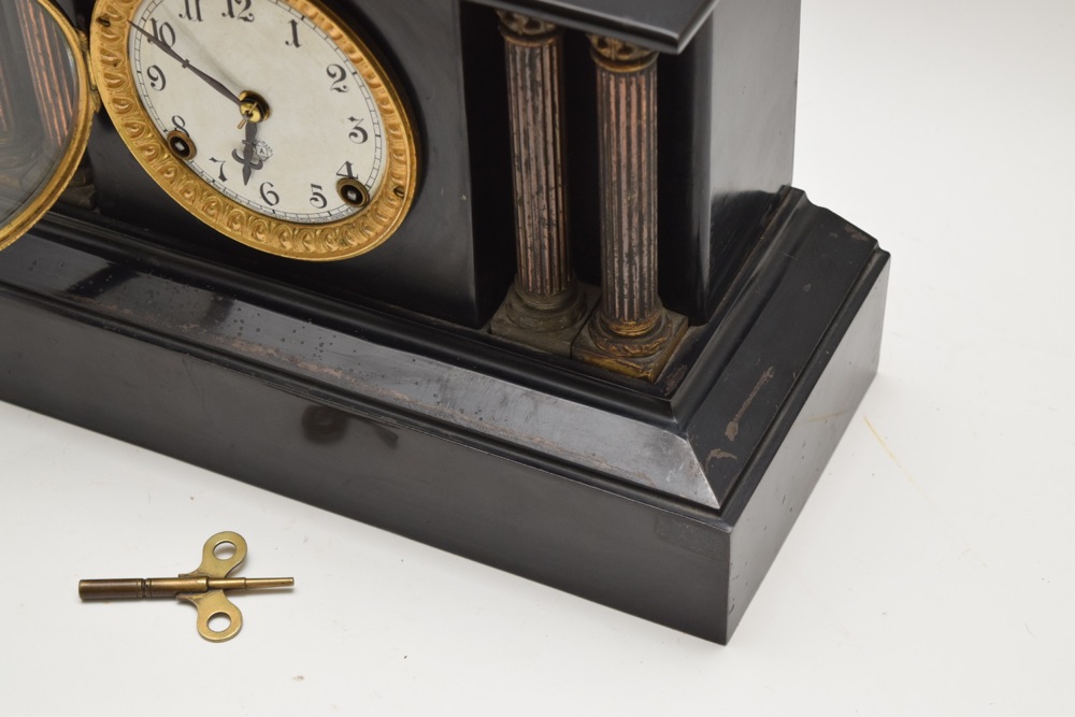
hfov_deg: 24.6
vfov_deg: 16.6
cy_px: 358
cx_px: 538
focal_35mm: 82
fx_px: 2464
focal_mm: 55
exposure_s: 1/100
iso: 800
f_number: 5.6
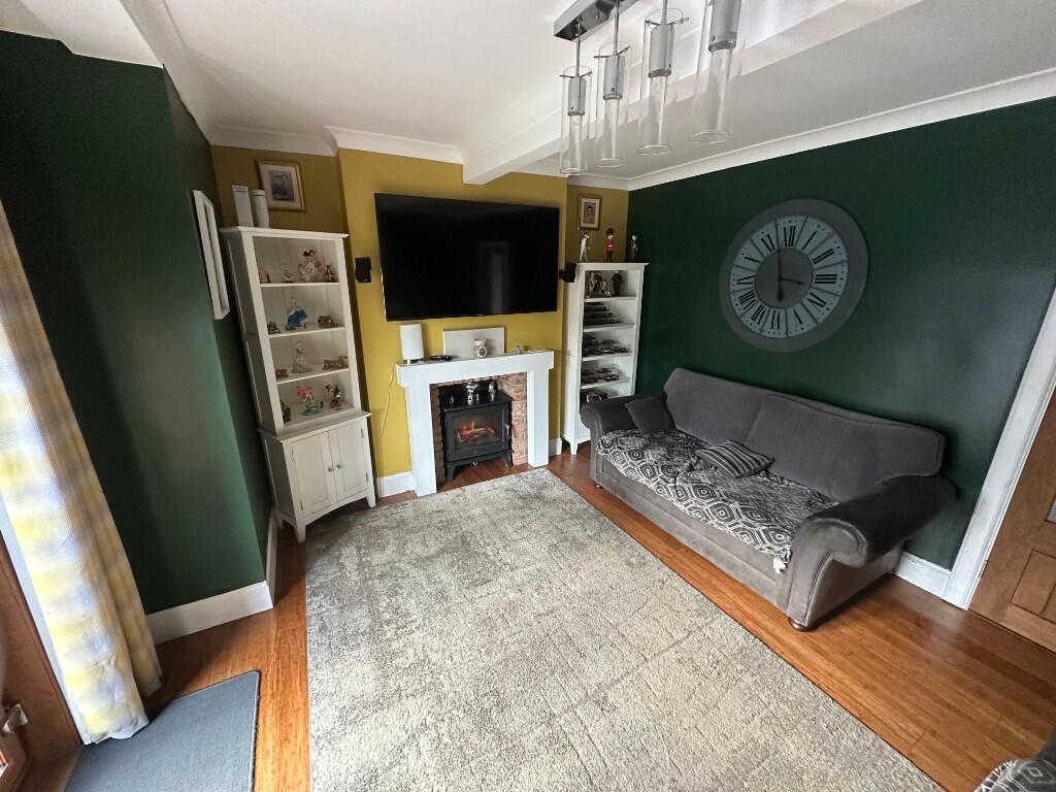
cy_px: 396
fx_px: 427
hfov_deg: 102.1
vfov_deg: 85.7
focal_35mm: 14
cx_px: 528
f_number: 2.2
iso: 500
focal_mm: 2.22
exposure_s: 1/60
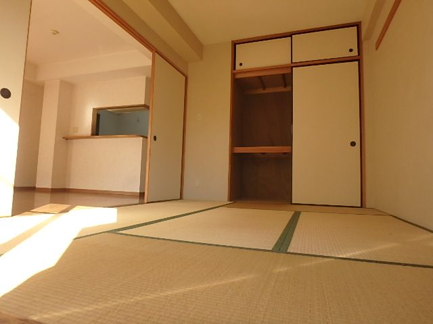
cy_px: 162
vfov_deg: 63.4
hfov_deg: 79.0
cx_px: 216
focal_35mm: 21
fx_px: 263
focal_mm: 3.7
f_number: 3.5
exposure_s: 1/100
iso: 125
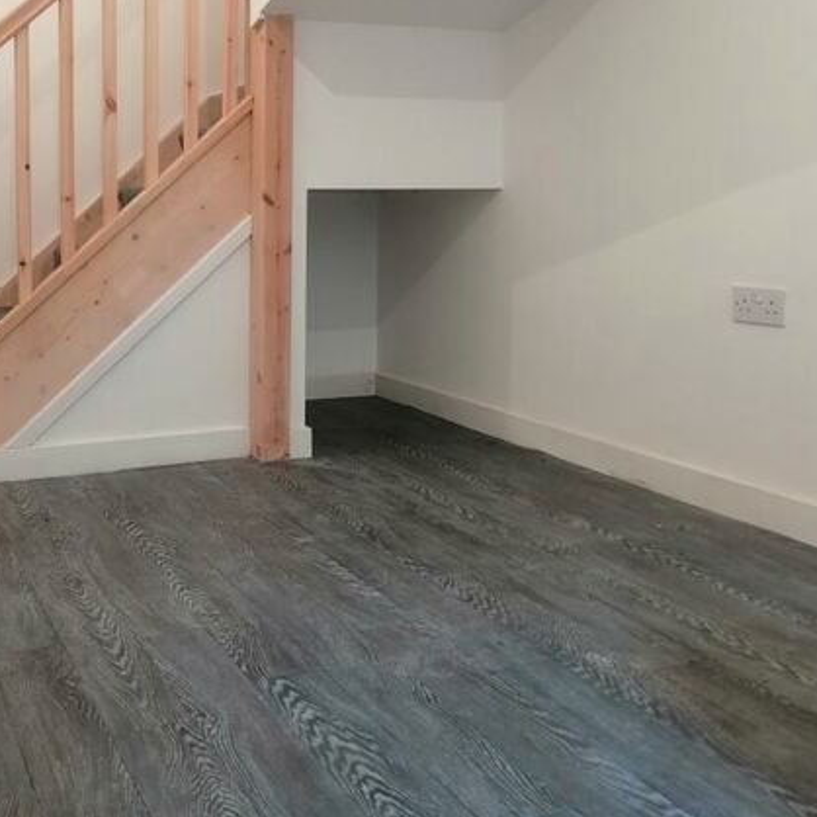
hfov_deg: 41.5
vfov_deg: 41.6
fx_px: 1068
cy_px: 316
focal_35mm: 40
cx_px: 297
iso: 160
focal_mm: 3.96
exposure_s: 1/33.3
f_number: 1.8
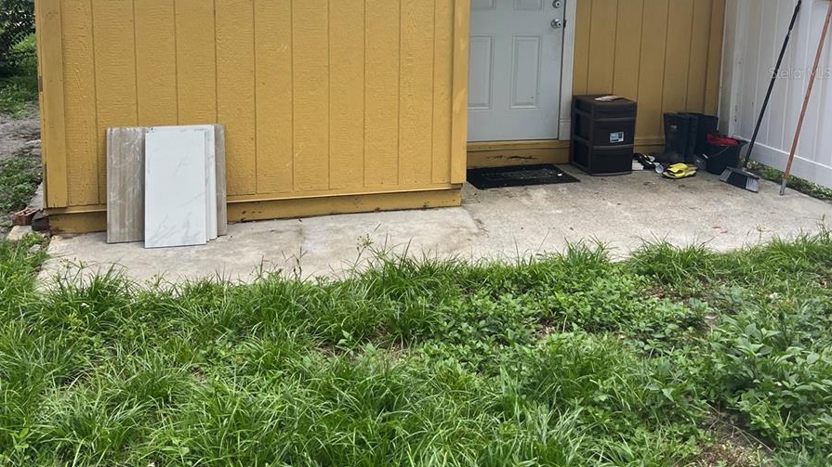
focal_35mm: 38
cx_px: 416
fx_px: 838
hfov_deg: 52.8
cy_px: 72
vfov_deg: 30.2
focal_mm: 5.1
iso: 50
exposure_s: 1/833
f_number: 1.6
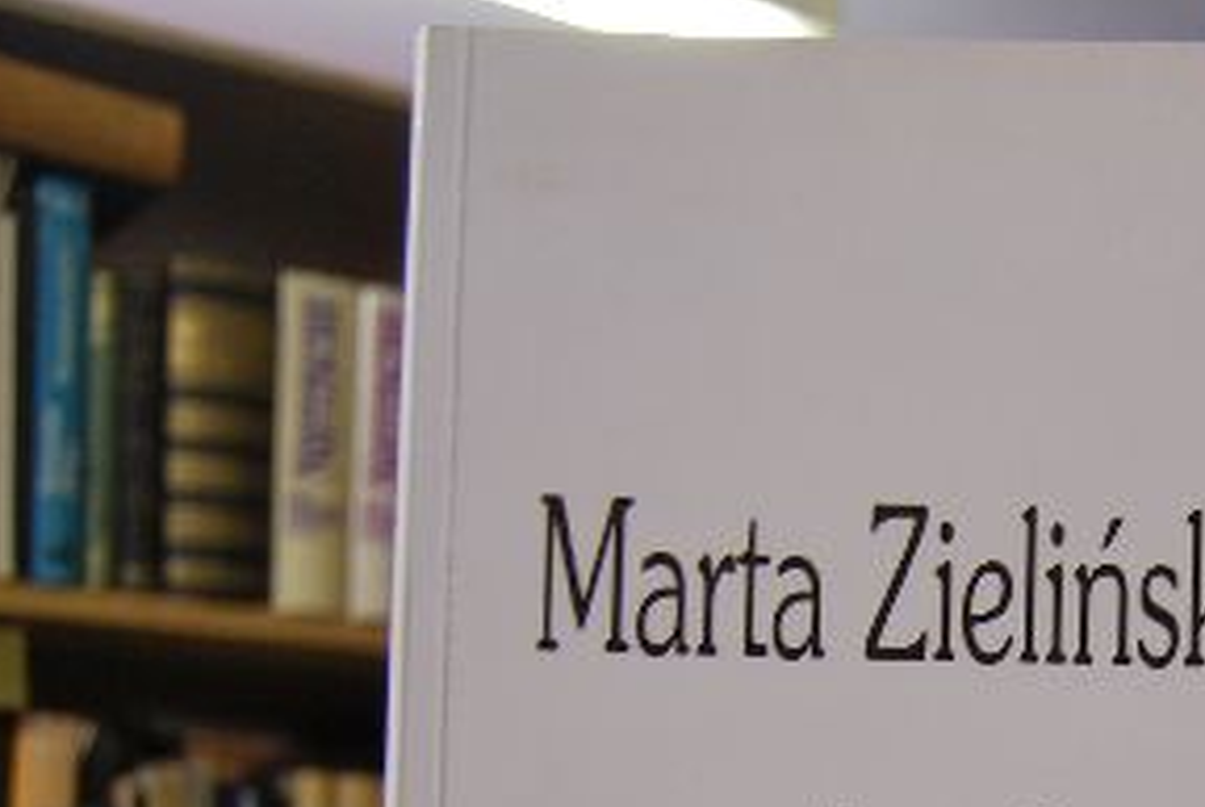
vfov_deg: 18.4
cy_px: 1004
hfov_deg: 26.9
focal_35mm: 70
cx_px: 1261
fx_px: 2347
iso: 250
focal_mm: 18
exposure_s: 1/30
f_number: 3.5
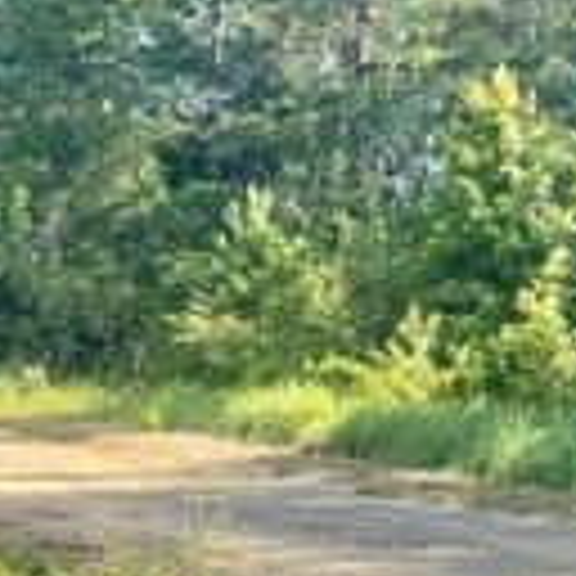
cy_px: 79
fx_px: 1694
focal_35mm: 90
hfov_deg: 15.7
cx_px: 1120
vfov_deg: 19.0
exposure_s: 1/1078
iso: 32
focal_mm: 5.1
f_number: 1.6
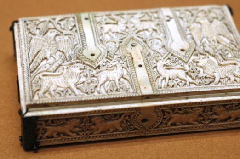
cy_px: 71
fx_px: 612
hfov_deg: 22.2
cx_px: 131
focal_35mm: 92
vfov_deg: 14.8
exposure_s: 1/80
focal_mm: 50
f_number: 3.2
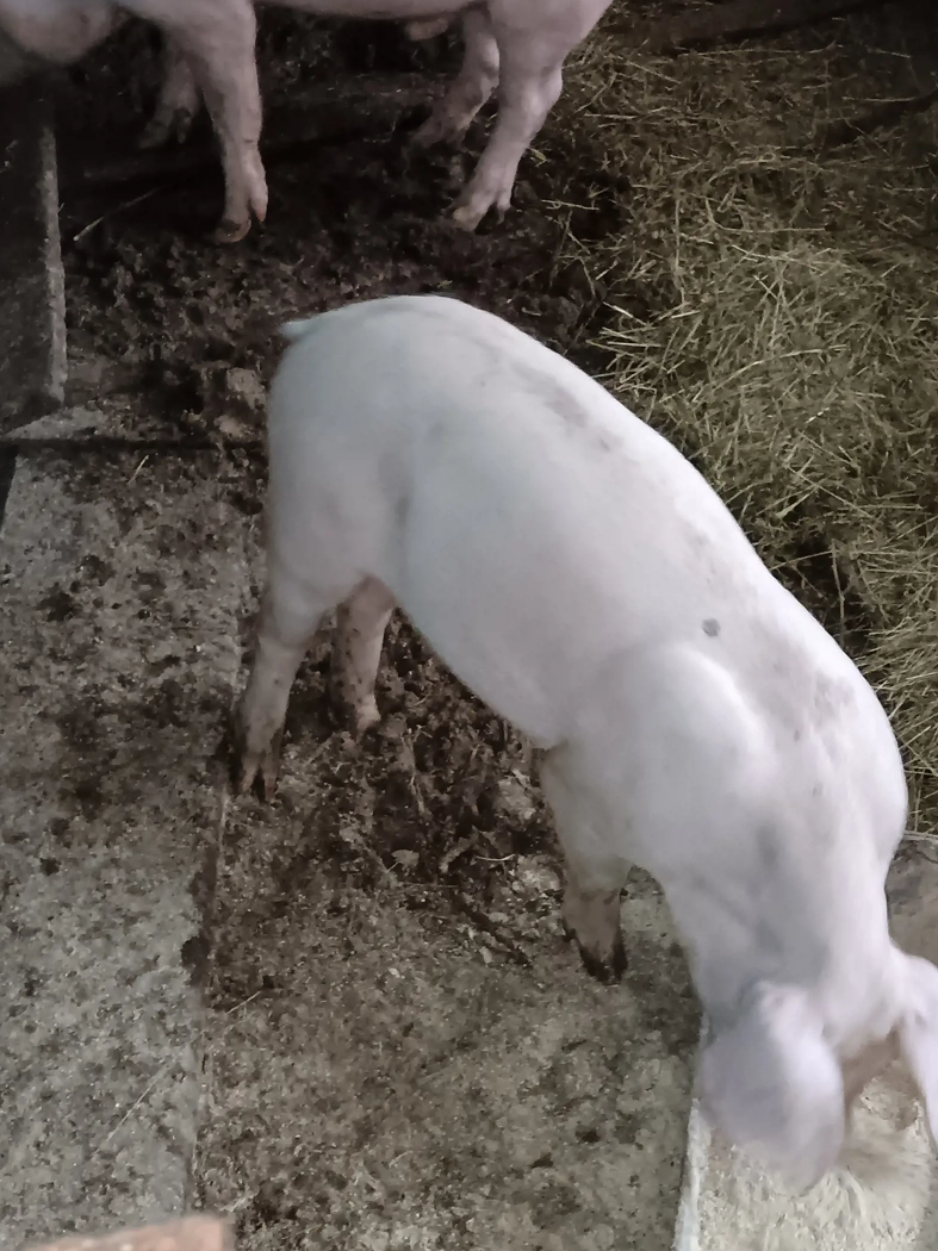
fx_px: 2205
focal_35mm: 61
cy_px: 497
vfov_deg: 31.6
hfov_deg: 24.0
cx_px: 520
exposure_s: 1/16.7
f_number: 1.9
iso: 3359
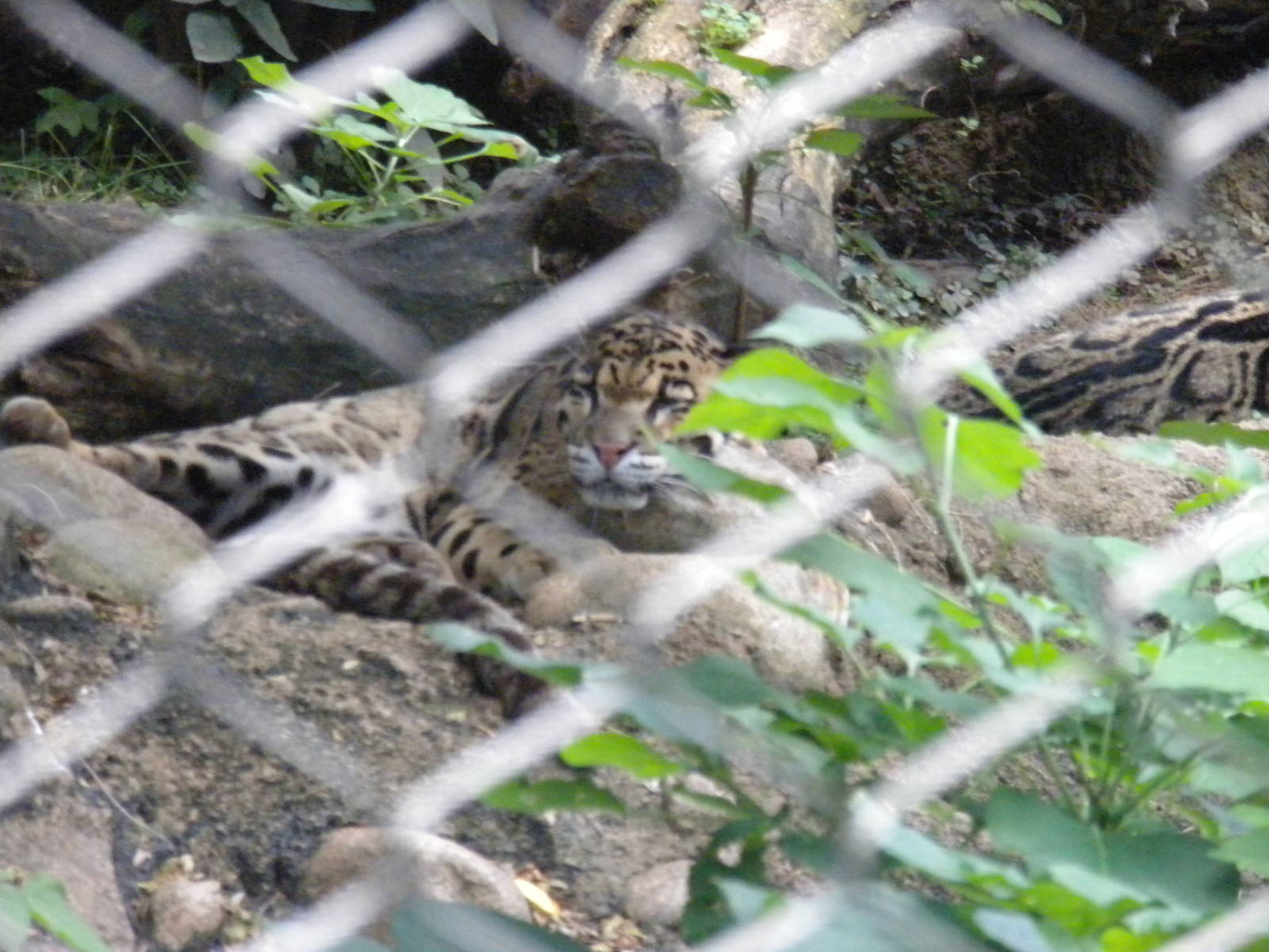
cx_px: 634
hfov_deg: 7.6
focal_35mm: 260
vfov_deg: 5.7
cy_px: 476
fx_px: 9531
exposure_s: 1/204
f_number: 5.3
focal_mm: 46.2
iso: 800
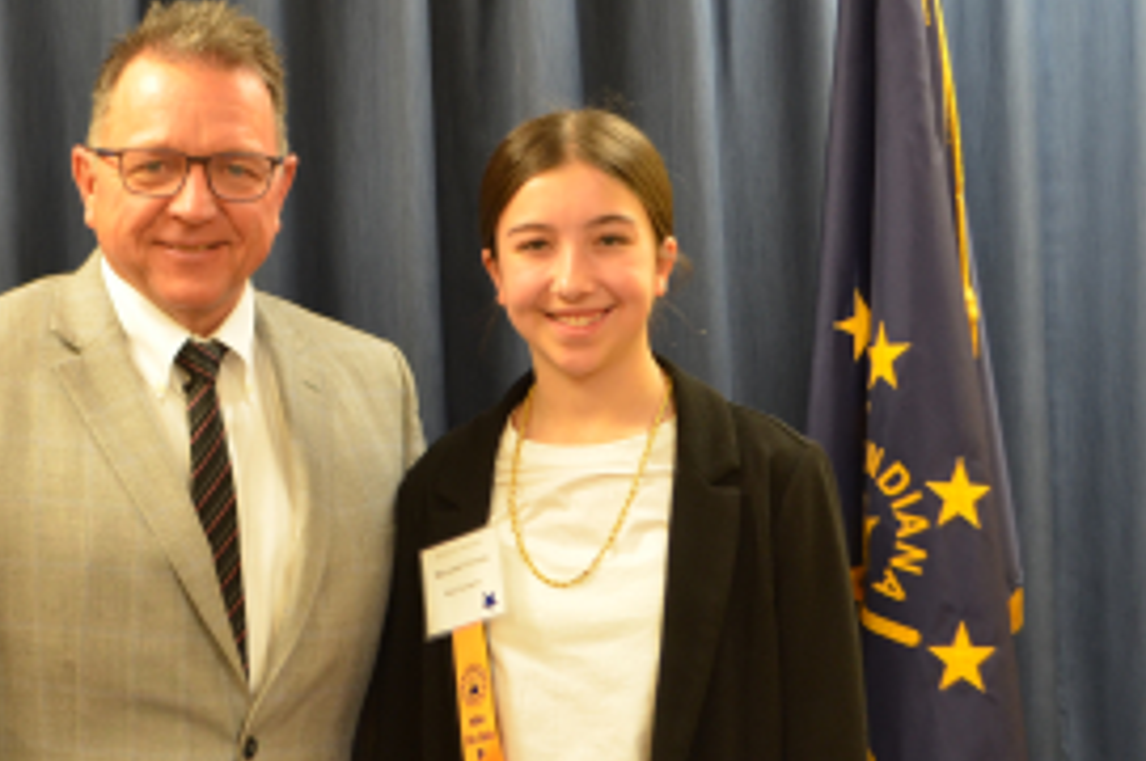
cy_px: 368
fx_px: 2512
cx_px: 241
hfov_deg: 25.3
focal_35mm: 79
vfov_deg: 17.2
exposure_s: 1/15
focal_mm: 28
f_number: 4.5
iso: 560
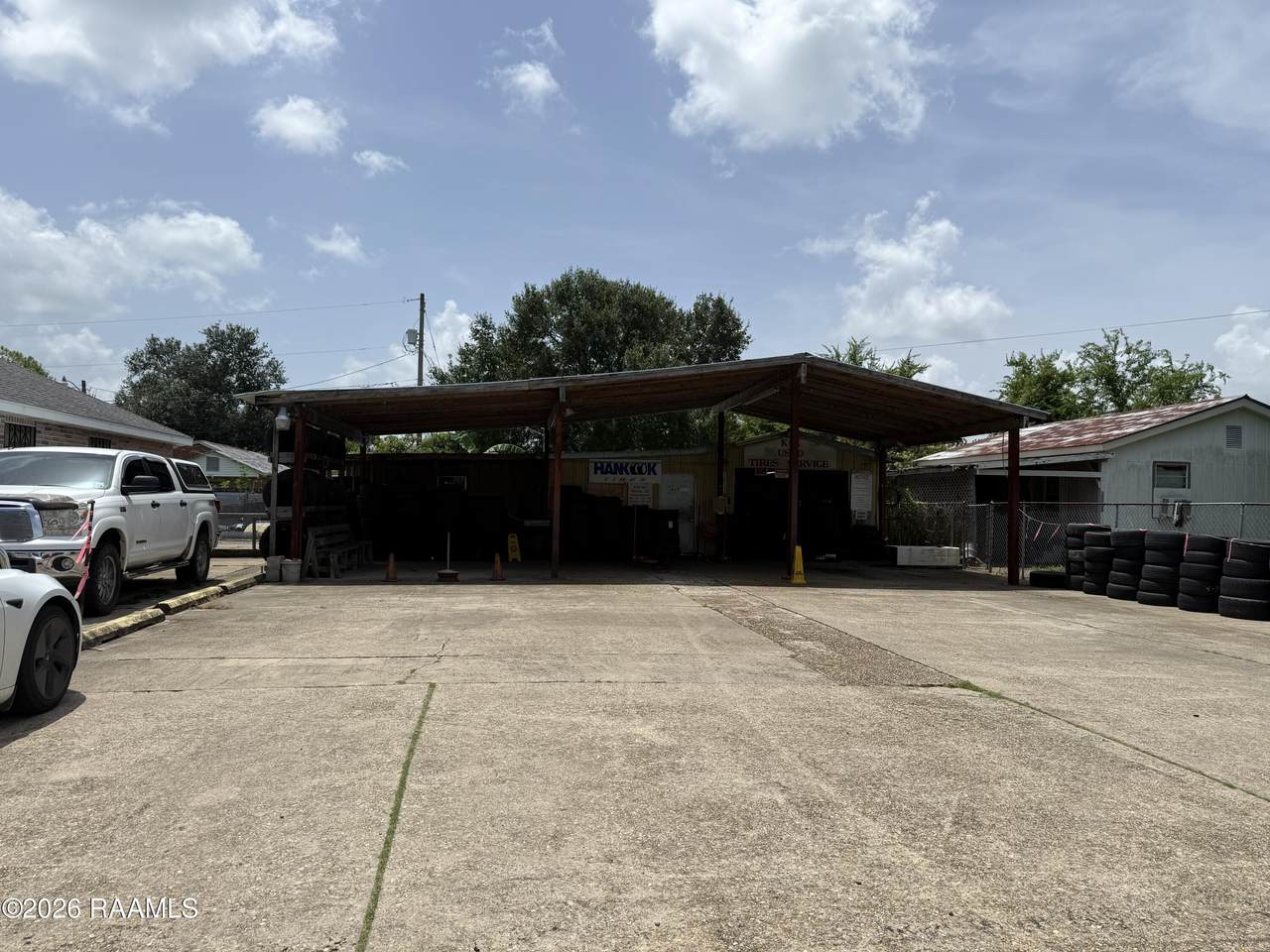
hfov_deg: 71.6
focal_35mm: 24
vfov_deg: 56.8
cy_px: 476
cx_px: 635
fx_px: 881
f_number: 1.78
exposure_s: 1/7353
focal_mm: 6.76
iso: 80
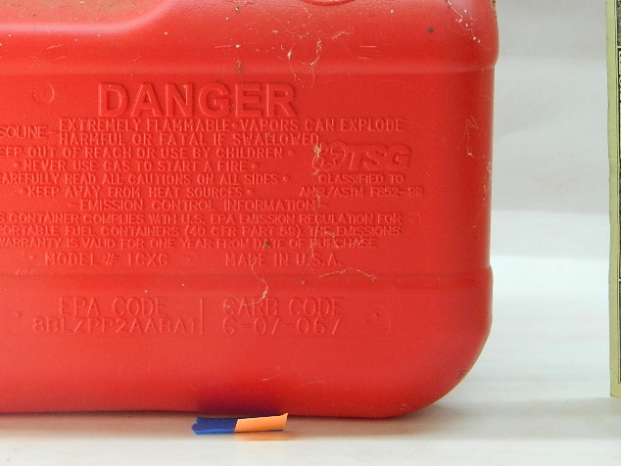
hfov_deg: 17.3
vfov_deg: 13.1
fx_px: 2028
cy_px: 145
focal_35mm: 113
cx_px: 180
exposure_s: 1/50
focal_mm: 12.6
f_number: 4
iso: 180
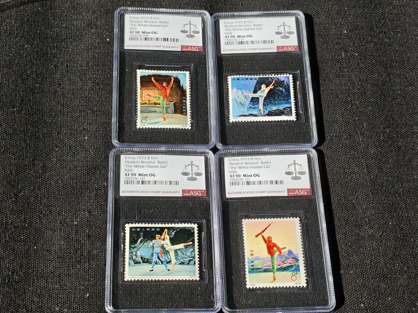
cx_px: 209
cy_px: 156
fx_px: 700
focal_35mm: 58
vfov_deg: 25.2
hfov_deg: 33.2
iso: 50
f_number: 1.5
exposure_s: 1/2492
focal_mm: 4.94
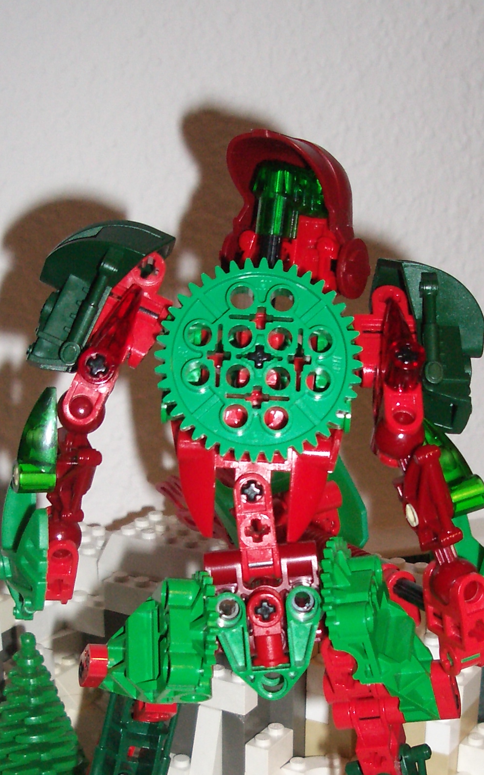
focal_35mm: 60
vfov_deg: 33.4
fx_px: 1267
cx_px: 249
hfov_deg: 21.6
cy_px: 566
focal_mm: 5.8
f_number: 2.6
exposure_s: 1/60
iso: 200
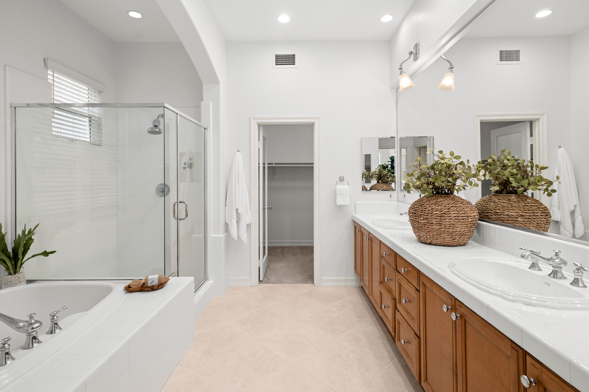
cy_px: 196
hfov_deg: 93.3
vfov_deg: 70.4
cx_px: 294
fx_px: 278
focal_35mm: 17
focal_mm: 17
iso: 200
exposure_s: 1/8
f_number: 9
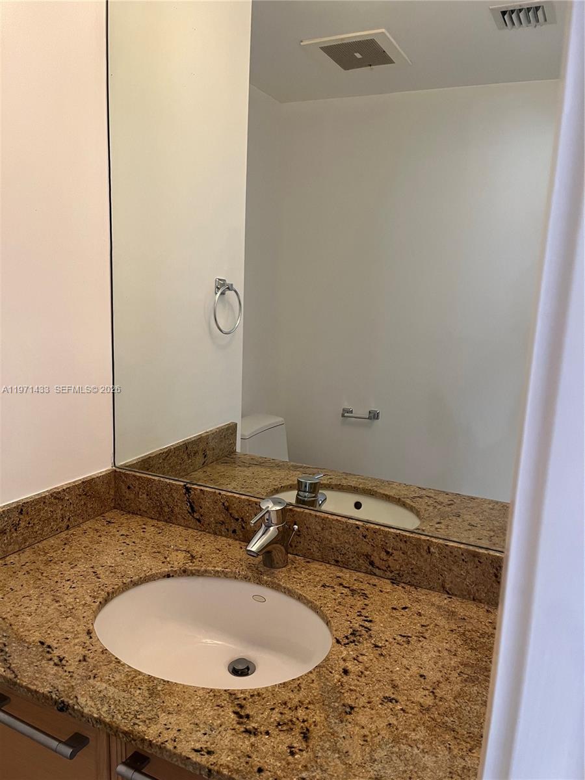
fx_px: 586
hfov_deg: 53.1
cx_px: 292
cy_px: 390
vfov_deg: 67.3
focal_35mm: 26
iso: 125
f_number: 1.6
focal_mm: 5.1
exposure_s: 1/60
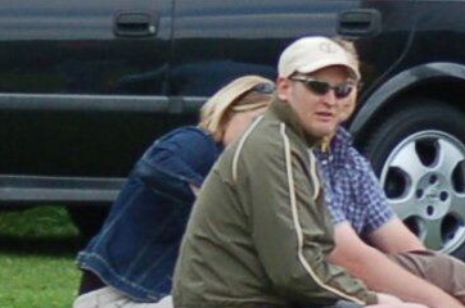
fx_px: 8226
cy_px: 226
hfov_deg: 3.2
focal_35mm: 638
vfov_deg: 2.1
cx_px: 979
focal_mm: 70
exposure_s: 1/1000
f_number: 4
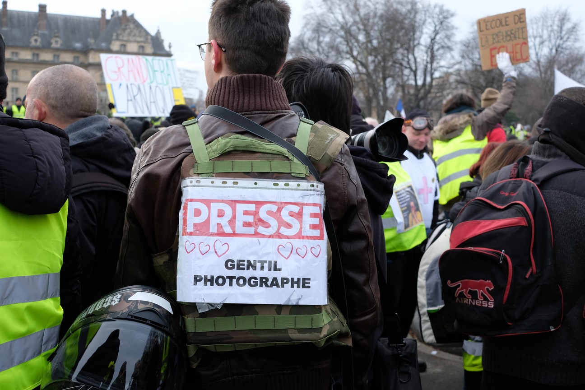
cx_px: 292
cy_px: 195
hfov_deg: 47.4
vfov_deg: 32.6
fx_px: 666
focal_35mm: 41
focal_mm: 27
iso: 500
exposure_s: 1/280
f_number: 5.6
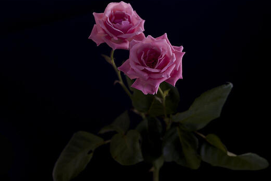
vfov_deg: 16.9
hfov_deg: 25.0
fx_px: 610
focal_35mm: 81
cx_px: 156
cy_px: 85
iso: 100
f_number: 5.6
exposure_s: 1/6
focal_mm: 70
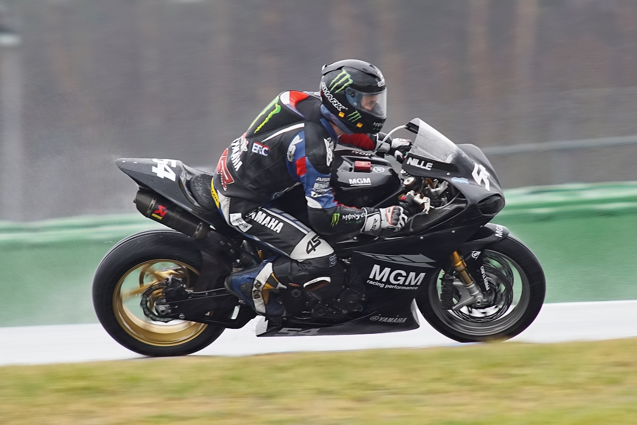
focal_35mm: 300
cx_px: 318
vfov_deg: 4.6
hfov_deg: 6.9
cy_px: 212
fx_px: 5307
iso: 100
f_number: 4
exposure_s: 1/200
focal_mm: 200
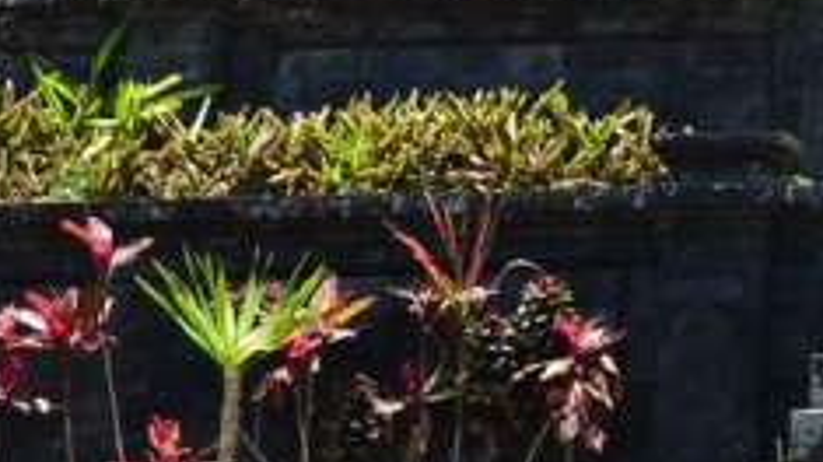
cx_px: 1359
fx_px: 2727
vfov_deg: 9.3
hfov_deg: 15.4
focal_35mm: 125
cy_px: -298
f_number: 7.1
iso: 100
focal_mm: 35
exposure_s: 1/200
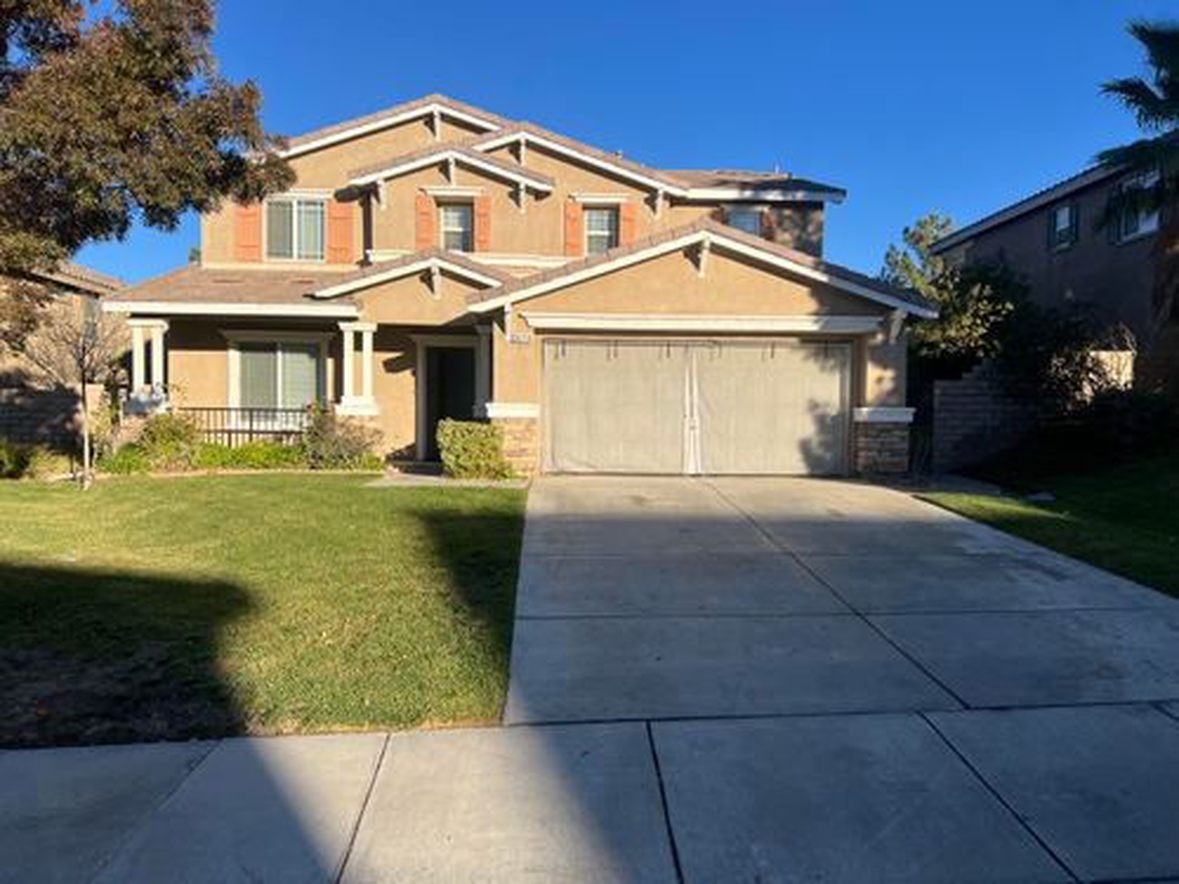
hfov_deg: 67.3
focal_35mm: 26
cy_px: 442
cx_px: 590
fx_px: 886
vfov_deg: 53.1
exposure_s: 1/4115
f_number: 1.5
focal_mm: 5.7
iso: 50
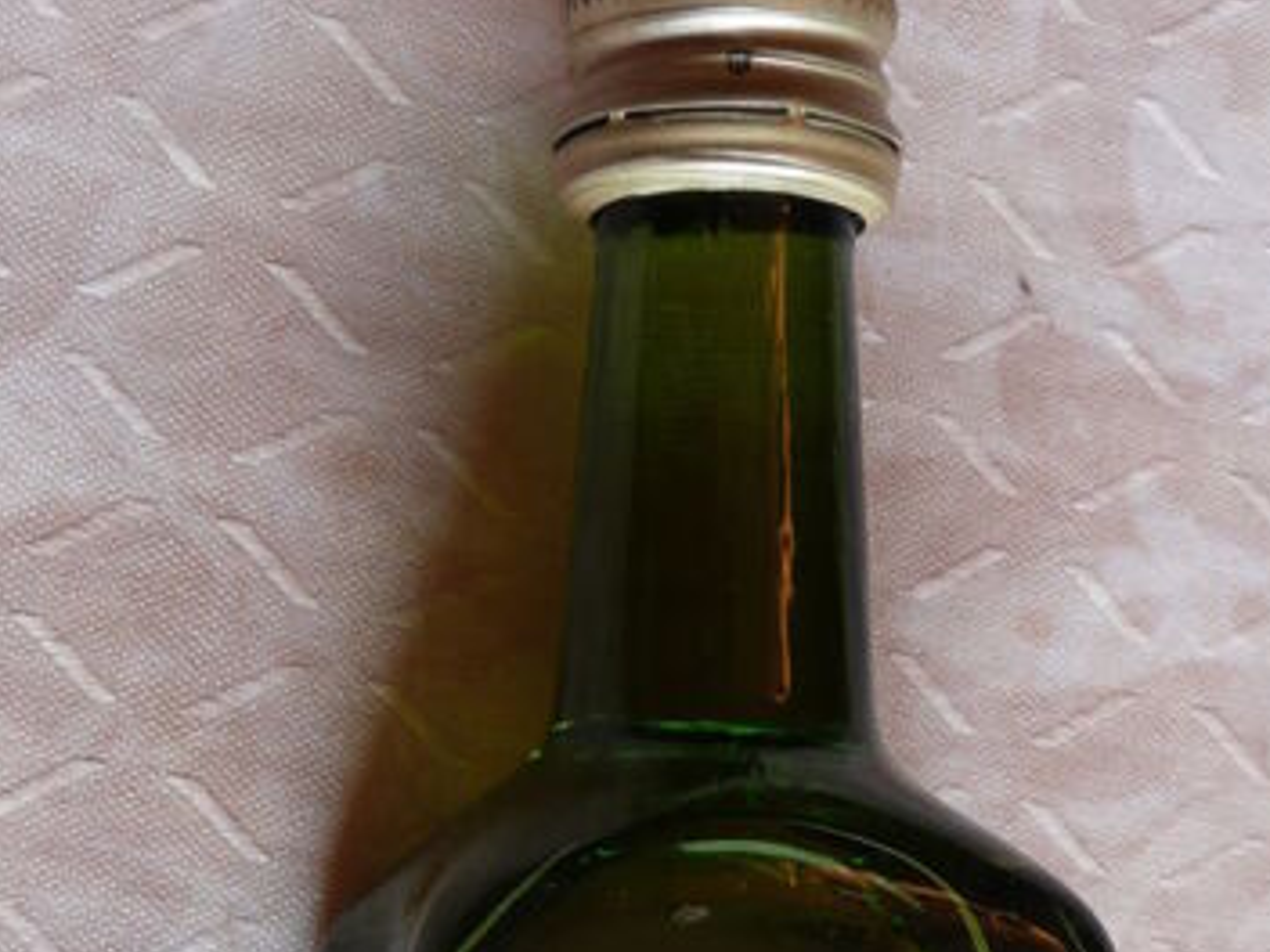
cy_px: 974
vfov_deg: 15.9
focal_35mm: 91
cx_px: 718
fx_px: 3339
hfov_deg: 21.5
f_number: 4.2
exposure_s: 1/30
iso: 100
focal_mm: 8.2
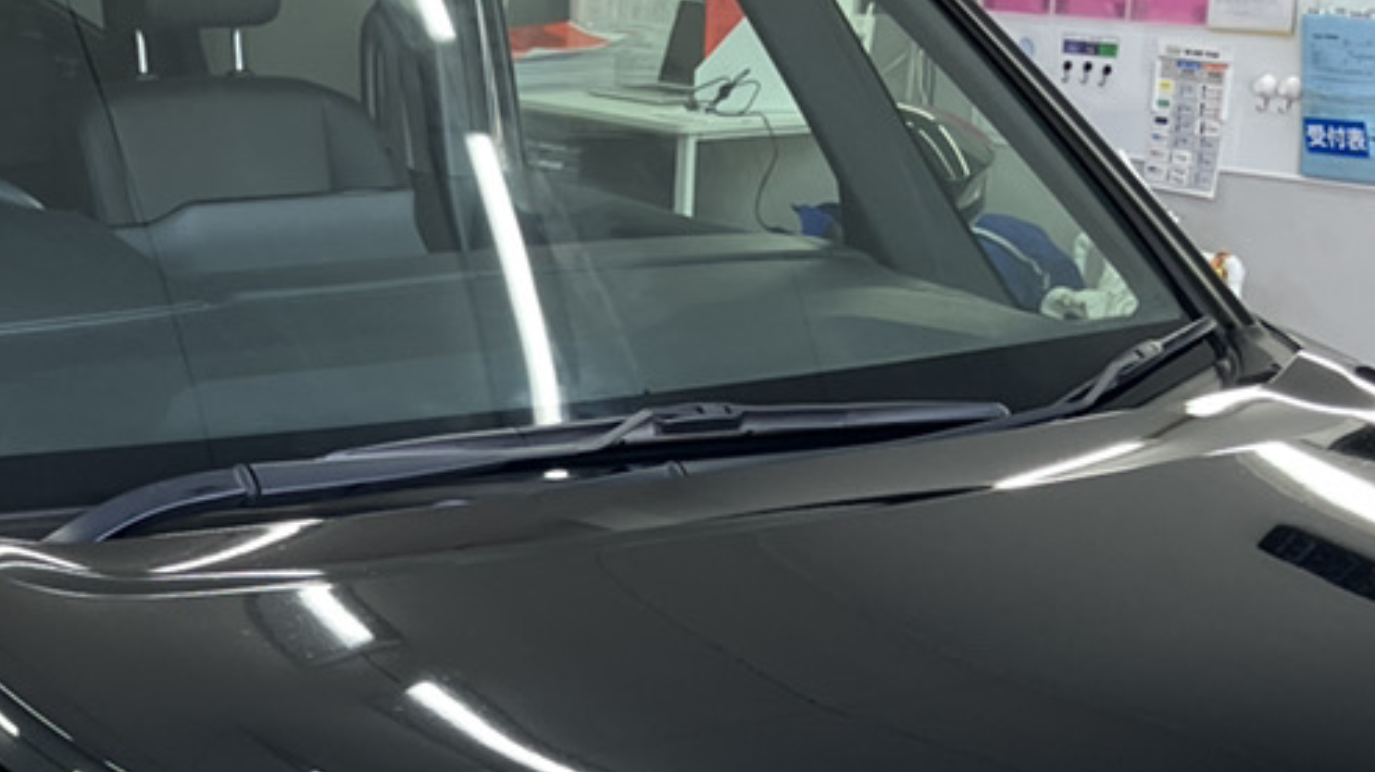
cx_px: 367
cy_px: 864
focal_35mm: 74
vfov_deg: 15.8
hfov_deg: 28.2
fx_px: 2697
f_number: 1.8
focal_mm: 3.99
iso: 64
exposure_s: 1/120
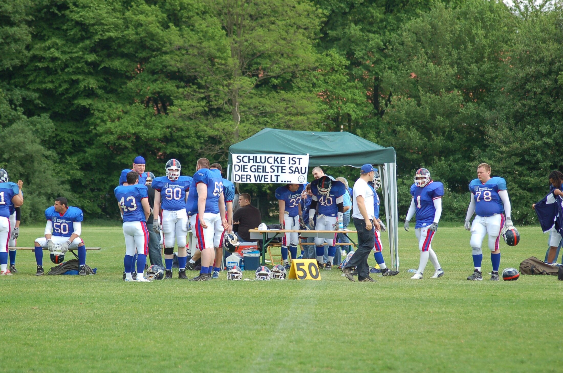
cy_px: 186
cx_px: 282
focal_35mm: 202
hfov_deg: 10.2
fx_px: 3161
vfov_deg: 6.8
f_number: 4.5
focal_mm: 135
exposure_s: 1/800
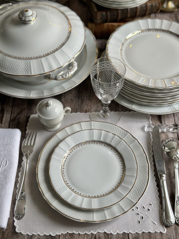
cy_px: 120
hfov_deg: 30.3
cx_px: 90
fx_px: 331
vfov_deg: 39.7
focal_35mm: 48
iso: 125
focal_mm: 6.86
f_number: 1.78
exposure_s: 1/100
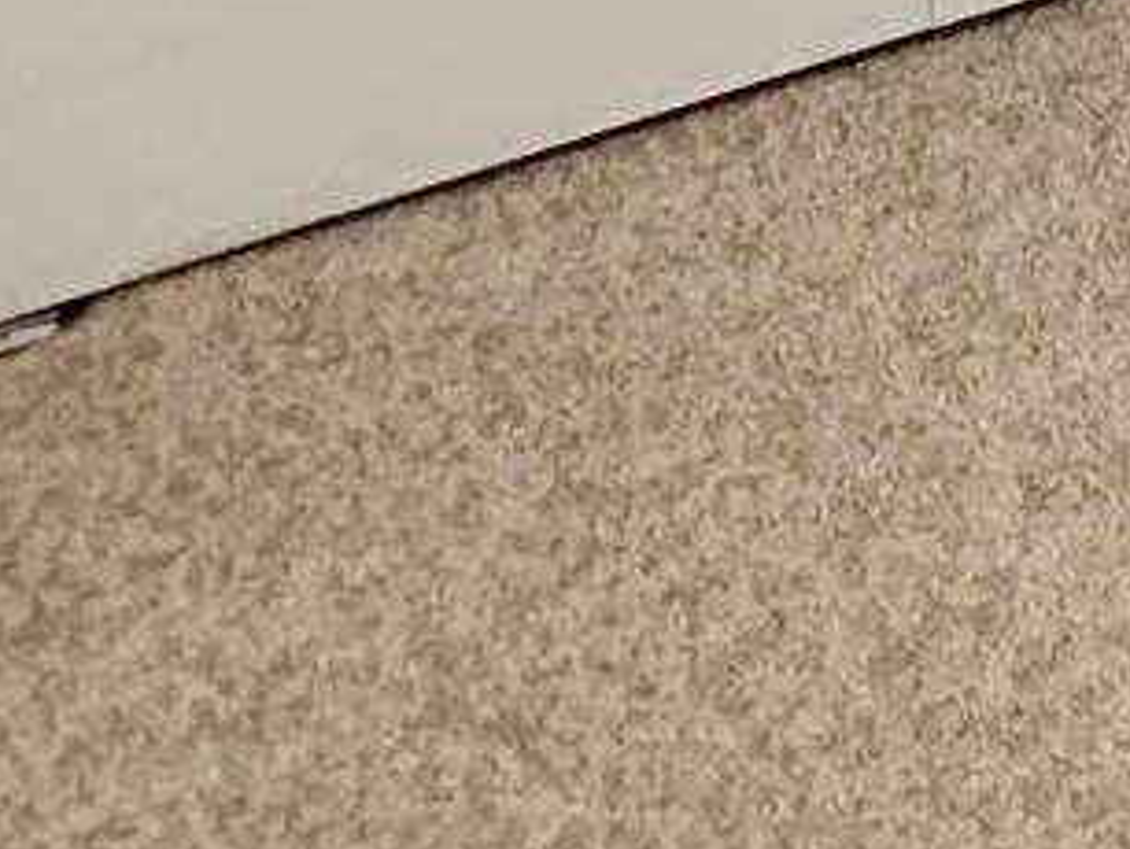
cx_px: 3383
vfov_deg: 7.6
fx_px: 5684
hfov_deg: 9.1
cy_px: -1584
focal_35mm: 174
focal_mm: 4.25
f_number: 1.8
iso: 125
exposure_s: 1/60
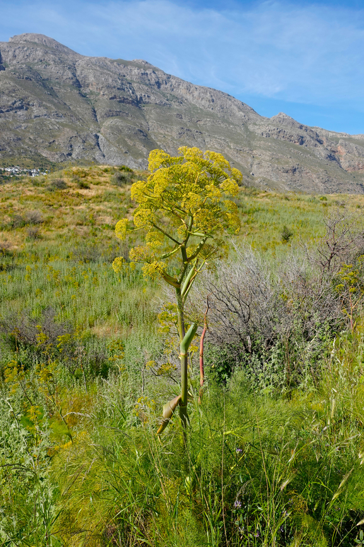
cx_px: 182
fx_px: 455
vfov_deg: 61.9
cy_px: 274
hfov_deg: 43.6
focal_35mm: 30
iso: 100
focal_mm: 11.03
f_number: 4
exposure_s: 1/800
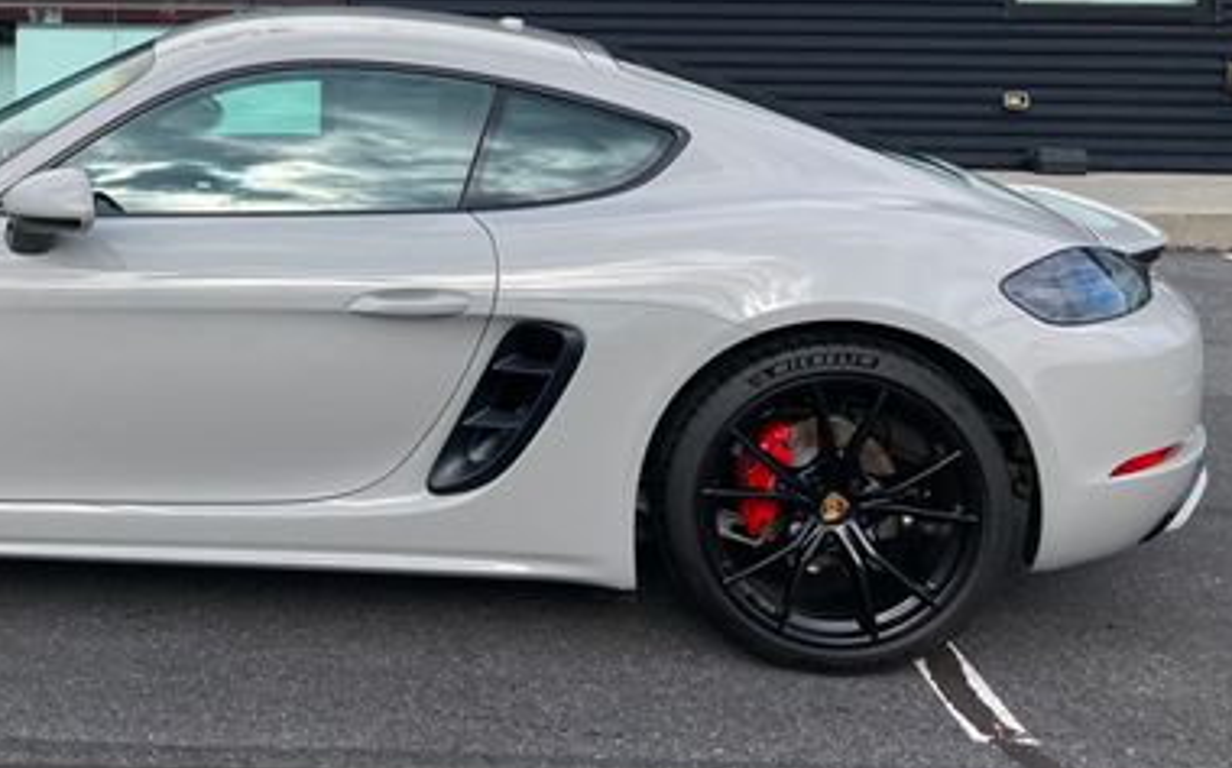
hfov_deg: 39.1
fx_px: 1678
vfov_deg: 25.1
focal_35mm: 50
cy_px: 84
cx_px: 282
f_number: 1.8
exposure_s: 1/1429
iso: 20
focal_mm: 3.99
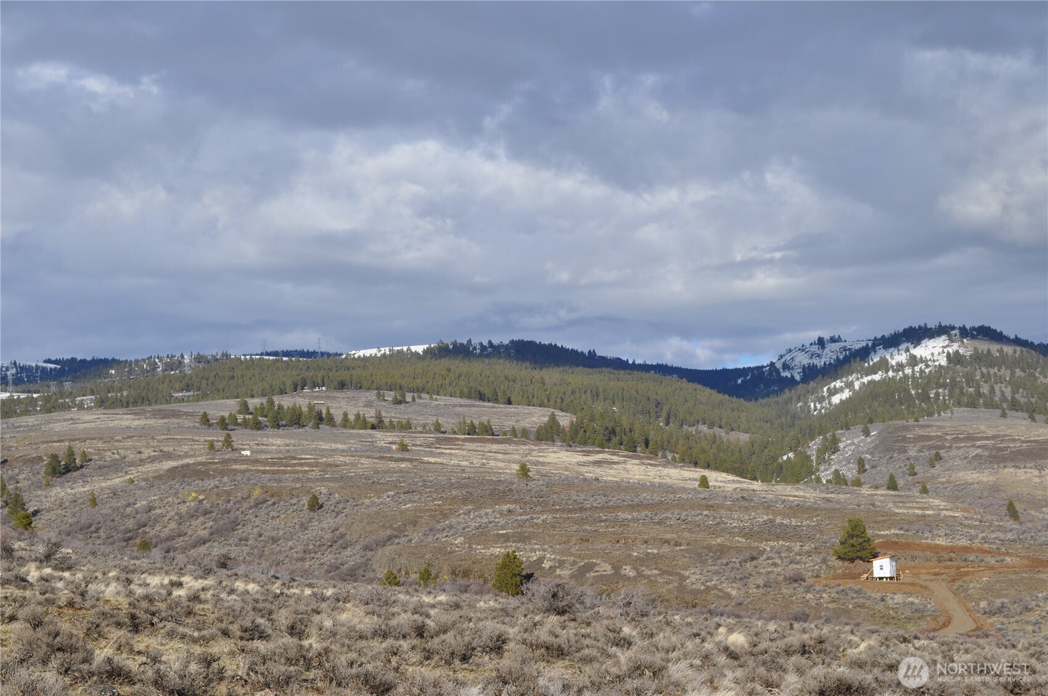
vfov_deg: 21.5
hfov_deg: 31.9
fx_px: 1832
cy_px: 348
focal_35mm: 63
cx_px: 524
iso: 200
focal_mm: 42
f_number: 10
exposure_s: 1/400
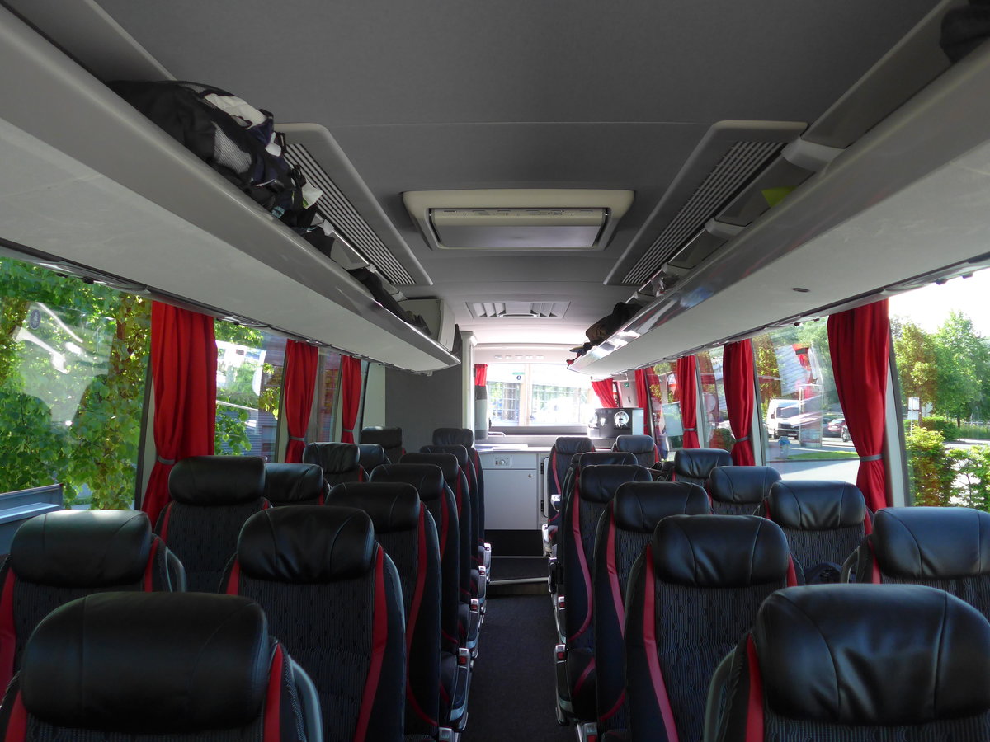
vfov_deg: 48.2
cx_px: 495
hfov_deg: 61.7
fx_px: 829
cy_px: 371
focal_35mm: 29
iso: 200
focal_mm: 6
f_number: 2
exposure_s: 1/60
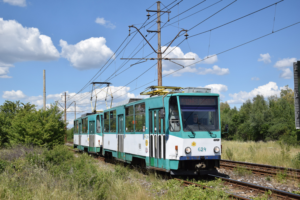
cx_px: 150
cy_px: 100
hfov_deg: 37.8
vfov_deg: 25.8
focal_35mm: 52
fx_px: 438
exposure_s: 1/1000
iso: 200
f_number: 6.3
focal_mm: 35
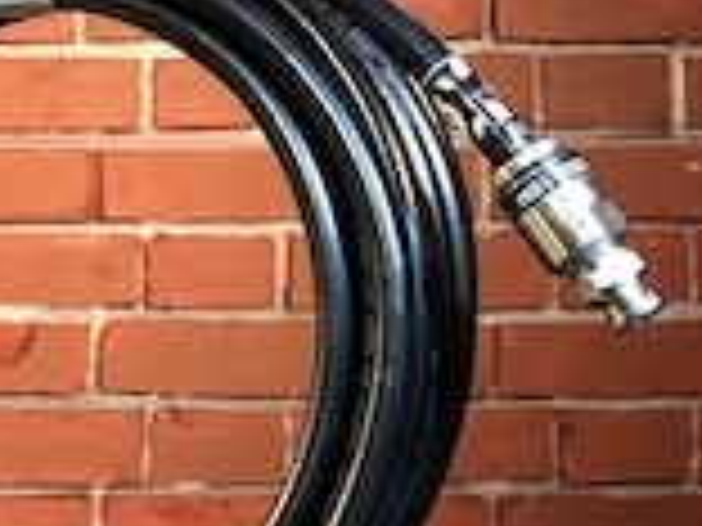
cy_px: 306
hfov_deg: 25.8
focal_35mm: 72
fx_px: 1460
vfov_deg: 20.4
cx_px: 14
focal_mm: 3.99
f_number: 1.8
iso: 100
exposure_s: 1/4
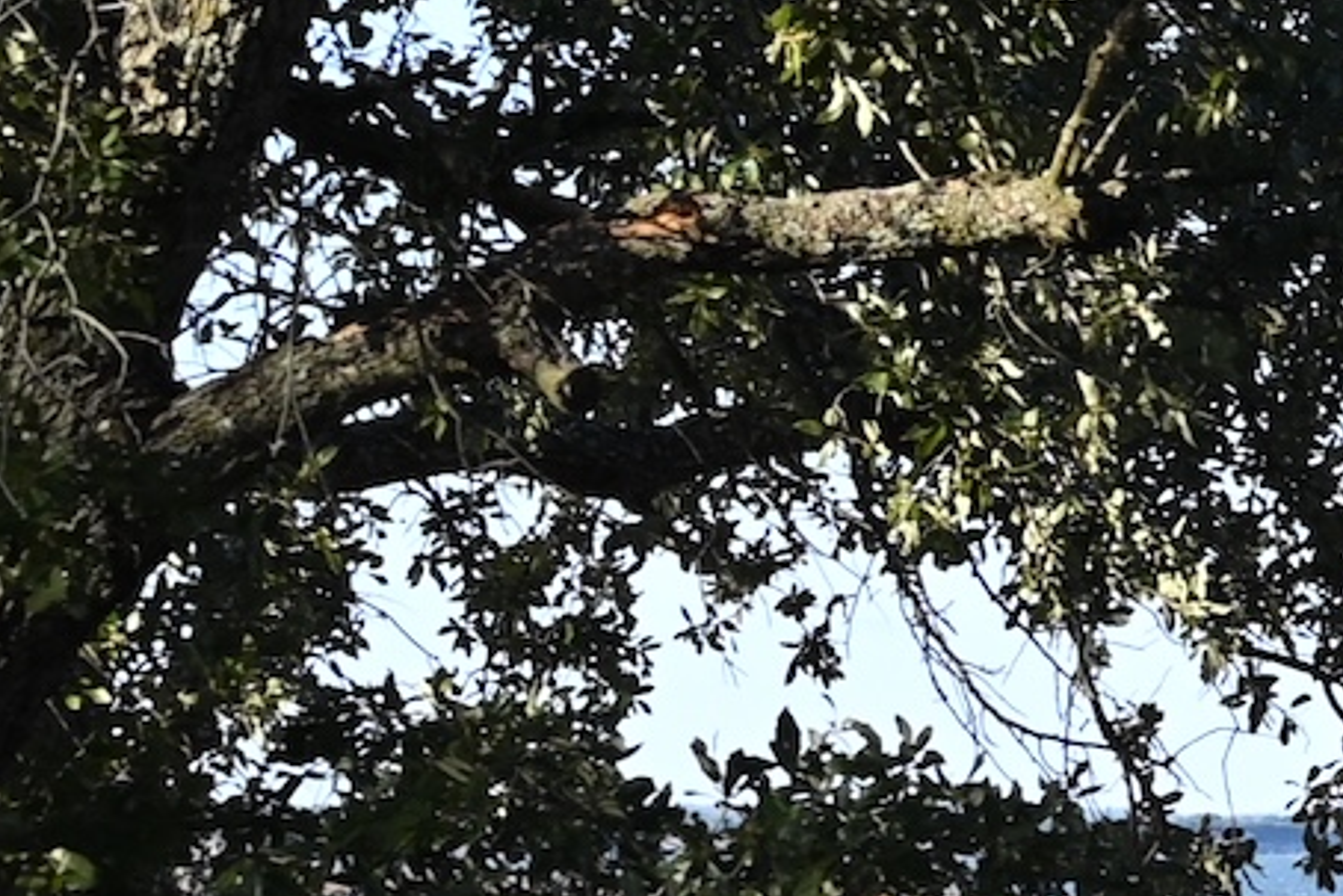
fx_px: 12426
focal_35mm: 333
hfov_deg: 5.7
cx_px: 4393
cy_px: 609
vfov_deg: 4.1
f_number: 7.1
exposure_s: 1/250
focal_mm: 50
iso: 320
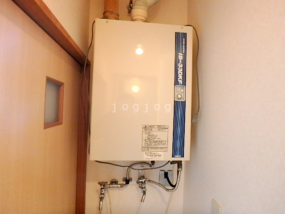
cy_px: 107
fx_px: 173
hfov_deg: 79.0
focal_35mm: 21
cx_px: 142
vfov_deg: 63.4
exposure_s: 1/30
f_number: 3.5
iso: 500
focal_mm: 3.7
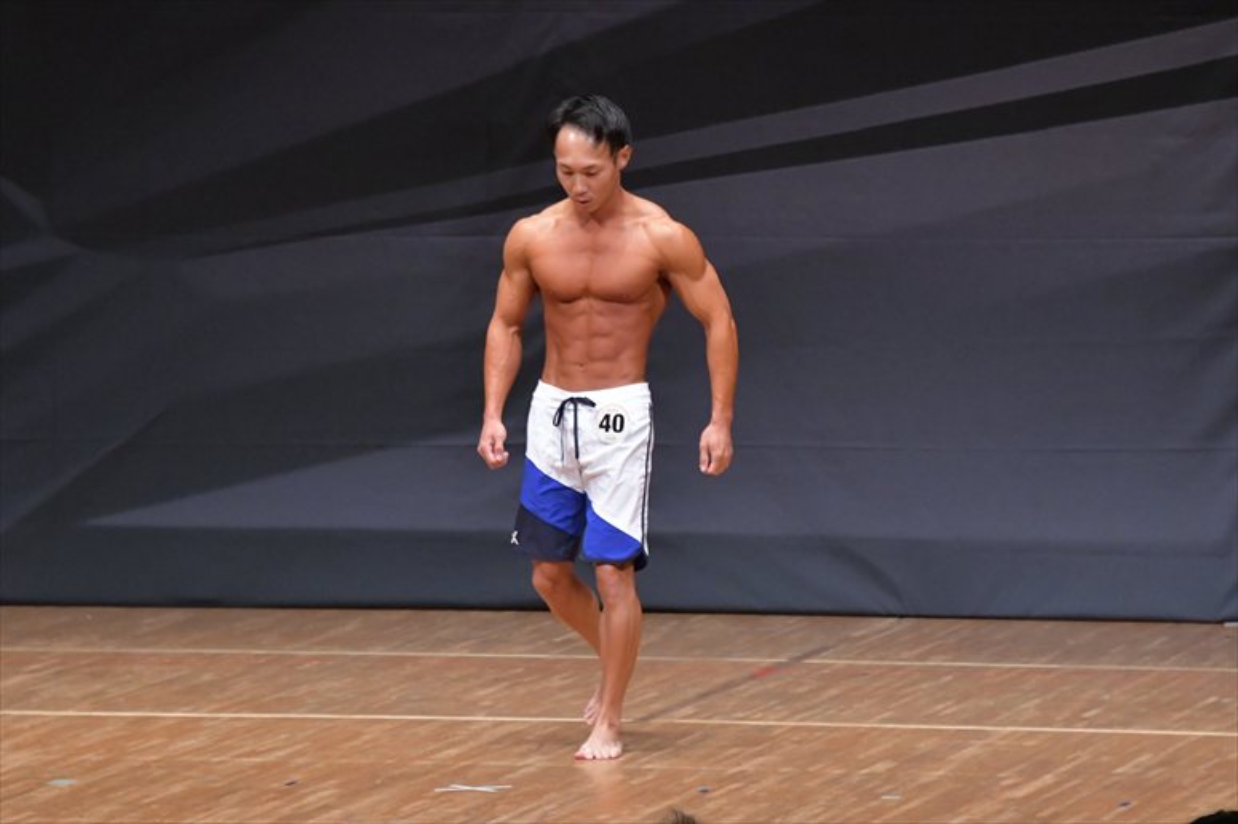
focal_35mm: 300
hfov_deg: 6.9
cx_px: 619
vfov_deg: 4.6
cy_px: 412
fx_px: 10312
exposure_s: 1/400
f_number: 5.6
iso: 6400
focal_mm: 200
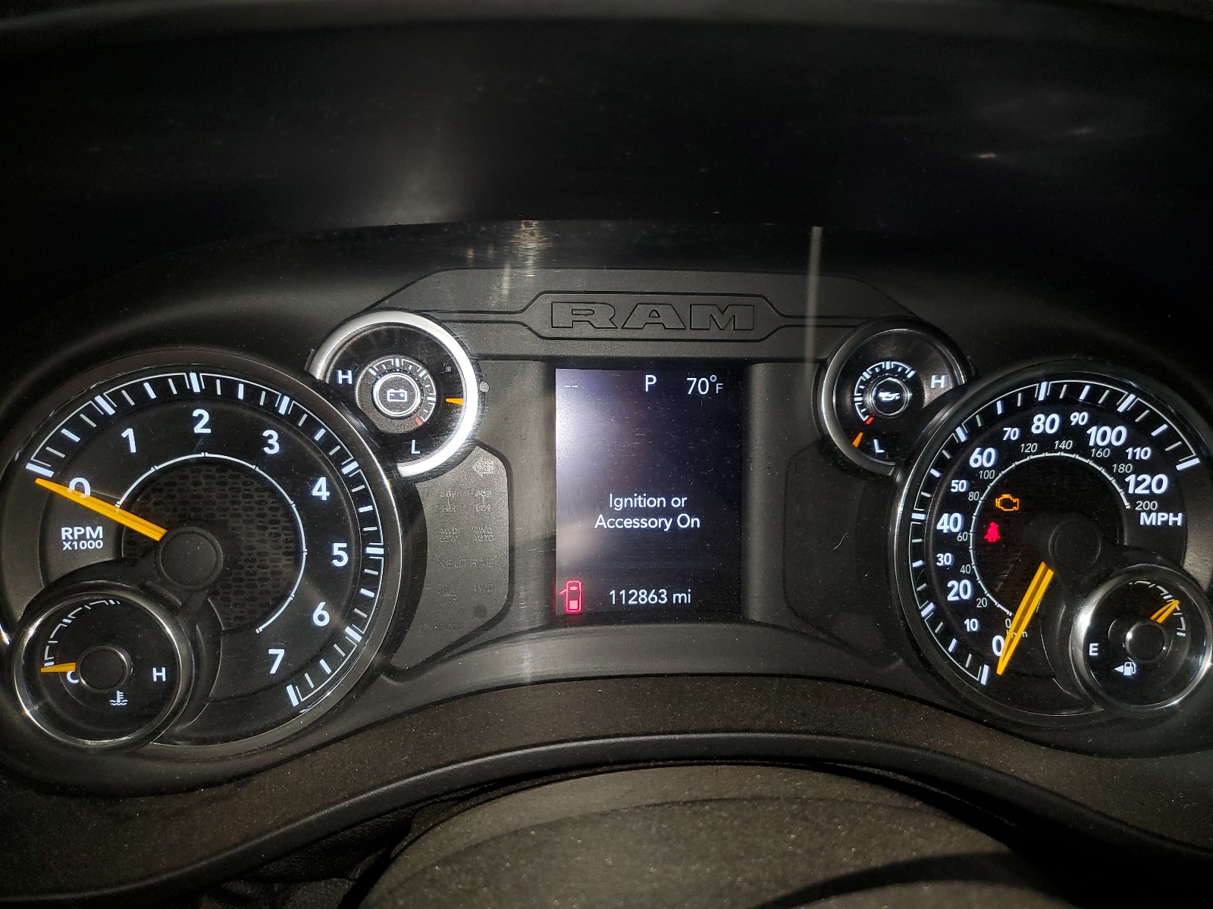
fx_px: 911
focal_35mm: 26
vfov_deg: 53.1
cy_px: 454
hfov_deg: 67.3
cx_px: 606
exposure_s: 1/60.2
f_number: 1.5
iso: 79
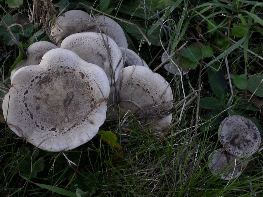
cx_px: 132
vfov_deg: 16.2
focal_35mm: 91
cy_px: 98
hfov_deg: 21.5
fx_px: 691
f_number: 7.6
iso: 200
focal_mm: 18.9
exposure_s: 1/202
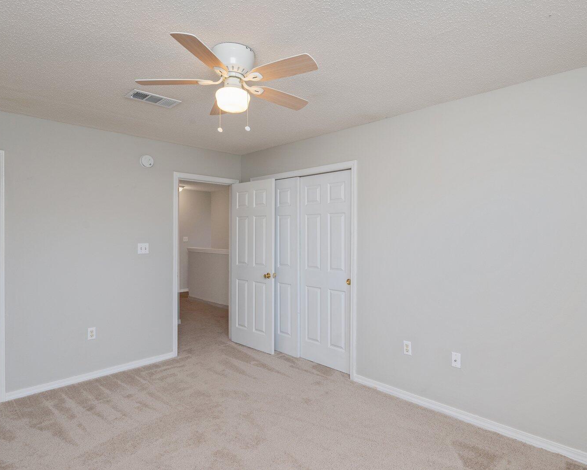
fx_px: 348
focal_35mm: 20
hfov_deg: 80.4
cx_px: 295
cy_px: 233
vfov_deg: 68.1
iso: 250
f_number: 9
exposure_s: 1/30
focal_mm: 14
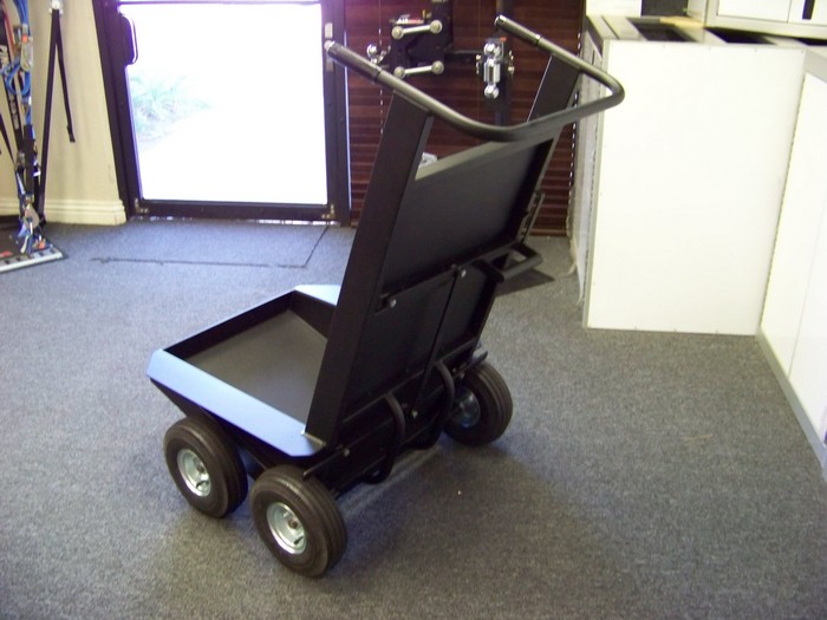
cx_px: 414
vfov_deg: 39.7
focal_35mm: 36
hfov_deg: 51.4
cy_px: 310
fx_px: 860
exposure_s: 1/30
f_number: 2.8
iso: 370
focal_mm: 5.85
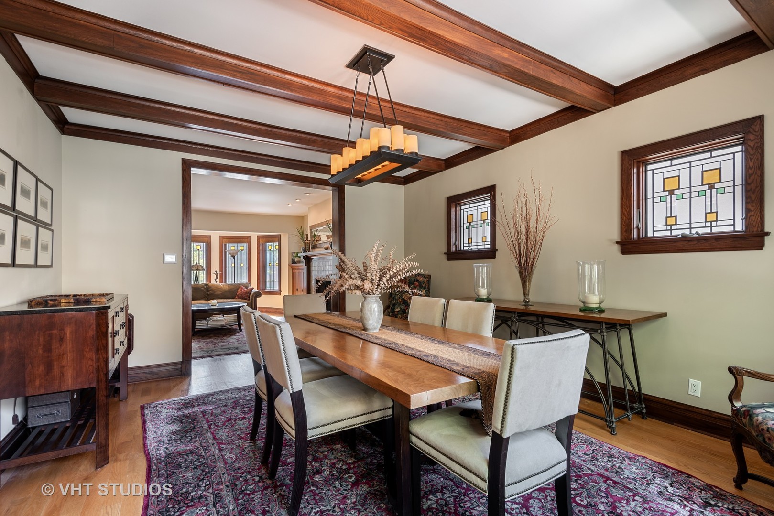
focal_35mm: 16
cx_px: 387
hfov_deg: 96.7
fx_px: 344
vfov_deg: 73.8
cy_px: 258
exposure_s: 1/1.25
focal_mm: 16
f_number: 9
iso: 200
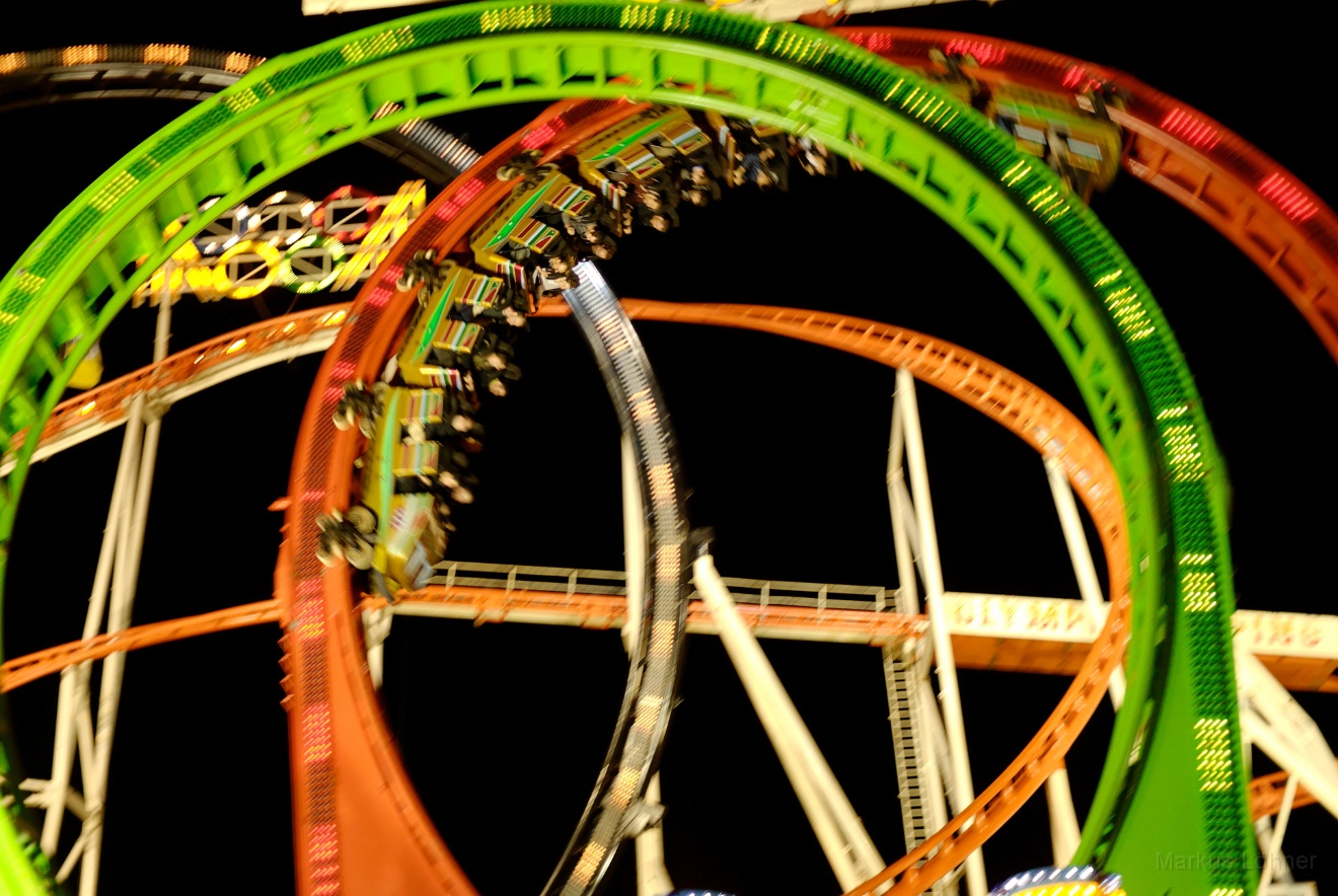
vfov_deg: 30.0
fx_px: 1675
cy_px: 448
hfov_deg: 43.6
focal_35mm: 45
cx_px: 669
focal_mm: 30
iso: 360
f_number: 2
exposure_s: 1/60
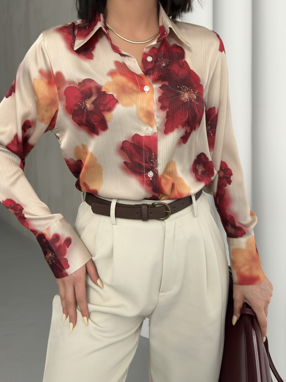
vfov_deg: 71.6
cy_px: 191
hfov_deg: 56.8
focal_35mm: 24
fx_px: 264
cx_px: 143
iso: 160
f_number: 1.78
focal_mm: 6.86
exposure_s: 1/60
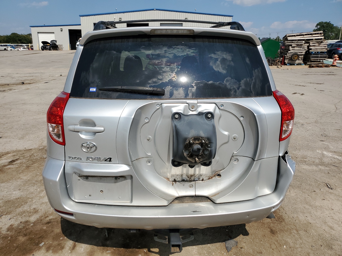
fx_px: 257
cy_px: 128
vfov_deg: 53.1
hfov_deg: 67.3
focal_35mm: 26
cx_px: 171
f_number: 1.5
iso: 50
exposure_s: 1/10000
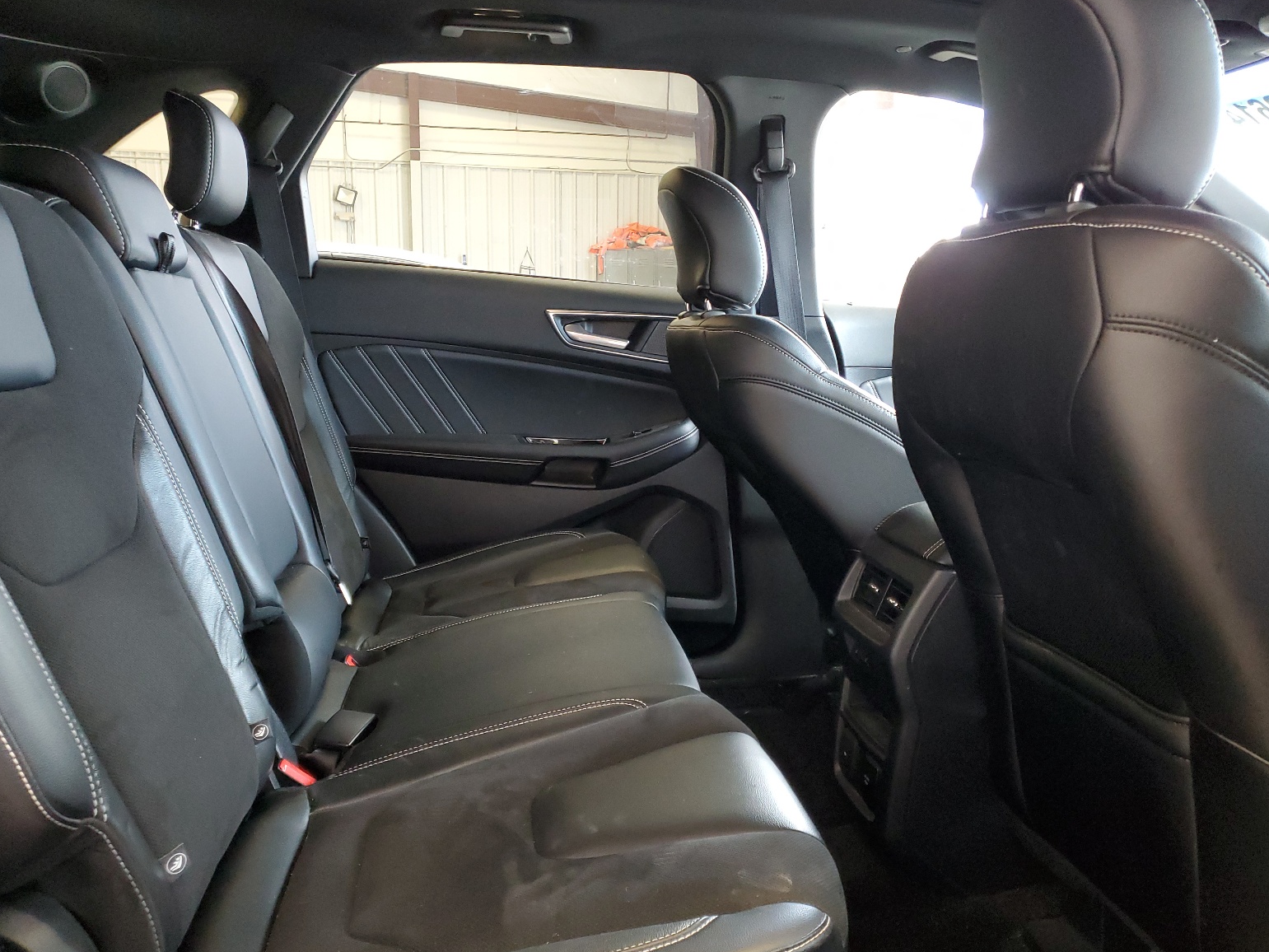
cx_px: 619
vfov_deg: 51.4
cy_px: 487
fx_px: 990
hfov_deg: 65.3
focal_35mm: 27
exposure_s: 1/60.2
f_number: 1.5
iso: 360
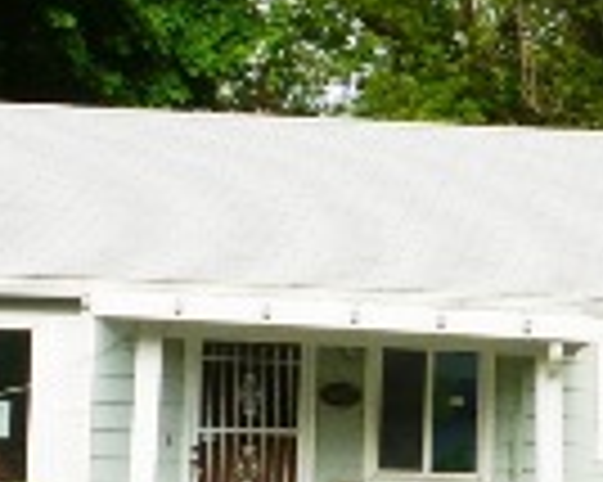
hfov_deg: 14.0
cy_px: 252
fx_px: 2408
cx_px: 639
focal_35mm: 135
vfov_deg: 11.4
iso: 80
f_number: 3.3
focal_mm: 5.2
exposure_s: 1/320
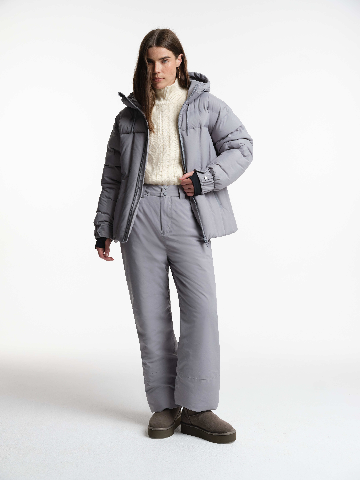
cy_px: 240
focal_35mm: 51
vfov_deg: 37.5
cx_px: 180
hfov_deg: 28.6
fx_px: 707
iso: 800
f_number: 7.1
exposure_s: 1/250
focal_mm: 64
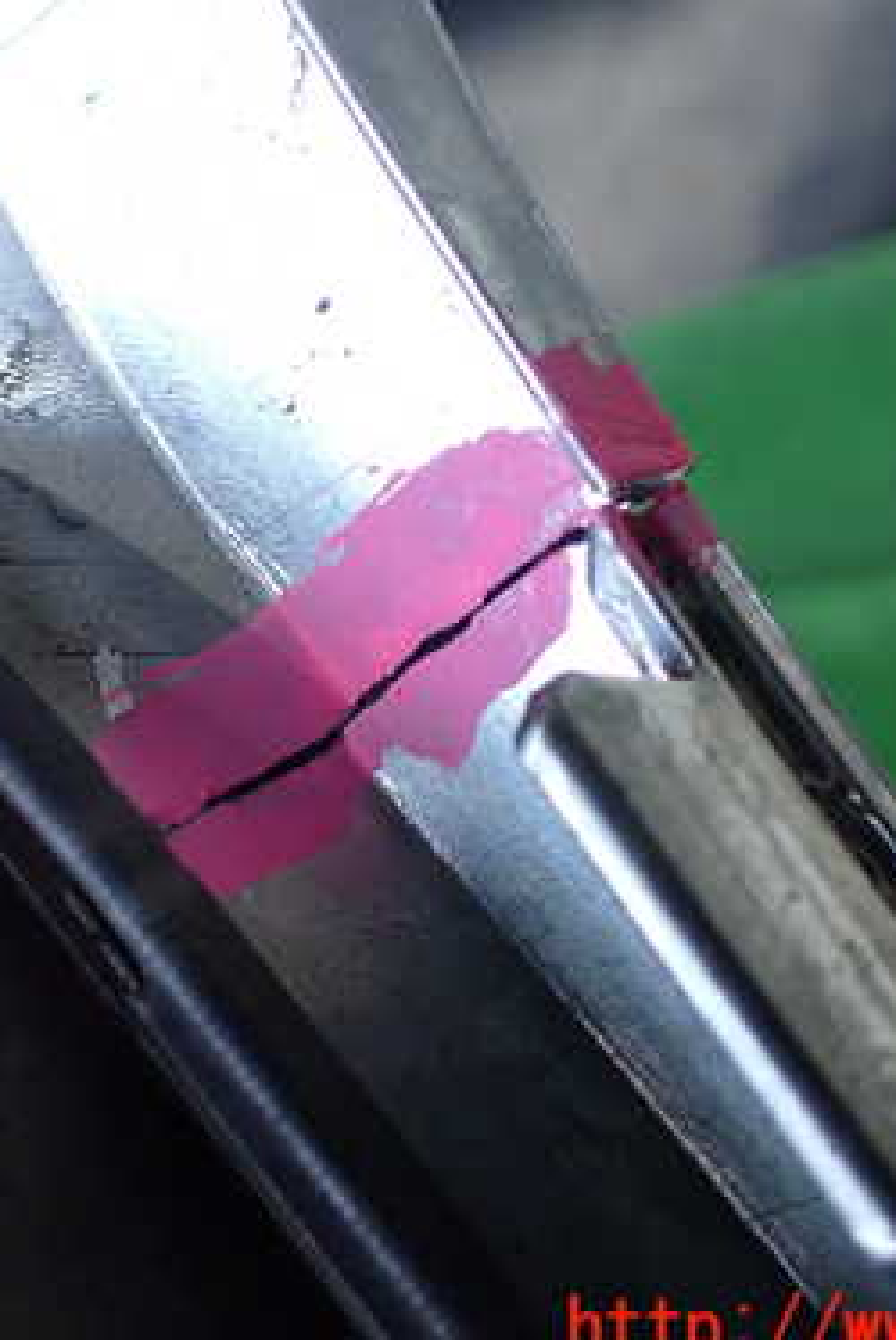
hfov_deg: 26.9
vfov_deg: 39.5
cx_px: 301
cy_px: 570
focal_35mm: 50
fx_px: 1863
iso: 200
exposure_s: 1/125
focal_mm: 5.4
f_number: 2.3
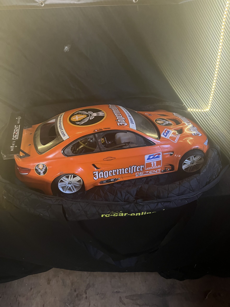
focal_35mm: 26
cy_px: 154
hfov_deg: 53.1
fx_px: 230
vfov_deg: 67.3
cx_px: 115
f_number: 1.6
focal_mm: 5.1
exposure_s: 1/30
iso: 640
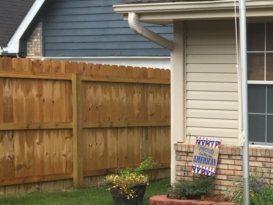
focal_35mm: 84
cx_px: 394
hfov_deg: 20.4
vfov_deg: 17.5
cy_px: 153
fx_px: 662
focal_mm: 4.15
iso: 32
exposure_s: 1/133
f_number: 2.2
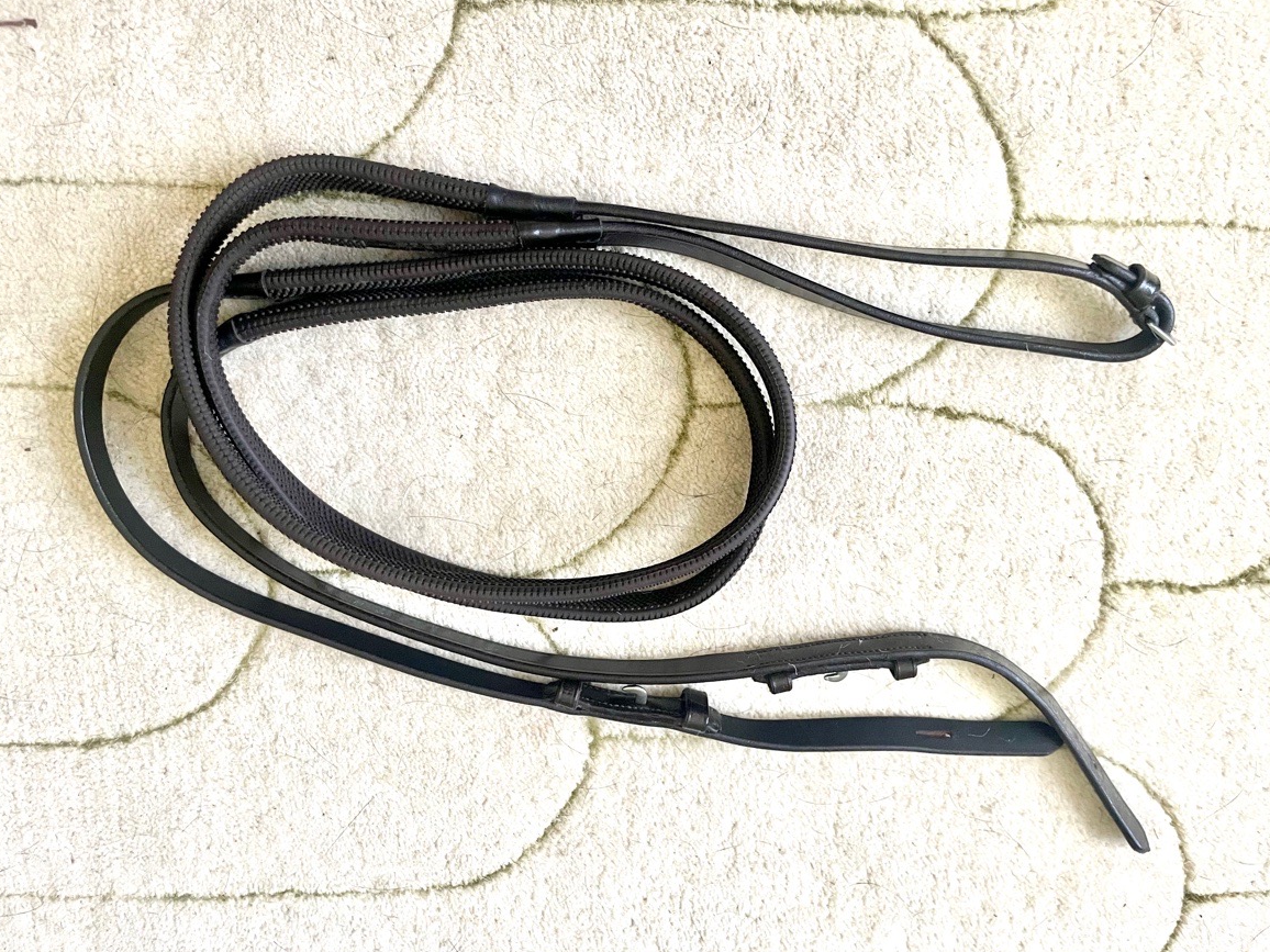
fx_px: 991
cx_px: 646
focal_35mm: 27
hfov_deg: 65.3
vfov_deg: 51.3
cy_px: 490
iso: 250
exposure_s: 1/60
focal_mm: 4.2
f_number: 1.6
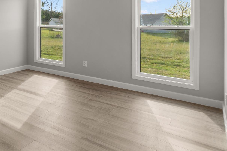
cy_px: 30
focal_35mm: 31
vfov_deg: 40.6
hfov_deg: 49.9
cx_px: 4
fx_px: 195
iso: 200
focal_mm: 10
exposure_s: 1/13
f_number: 9
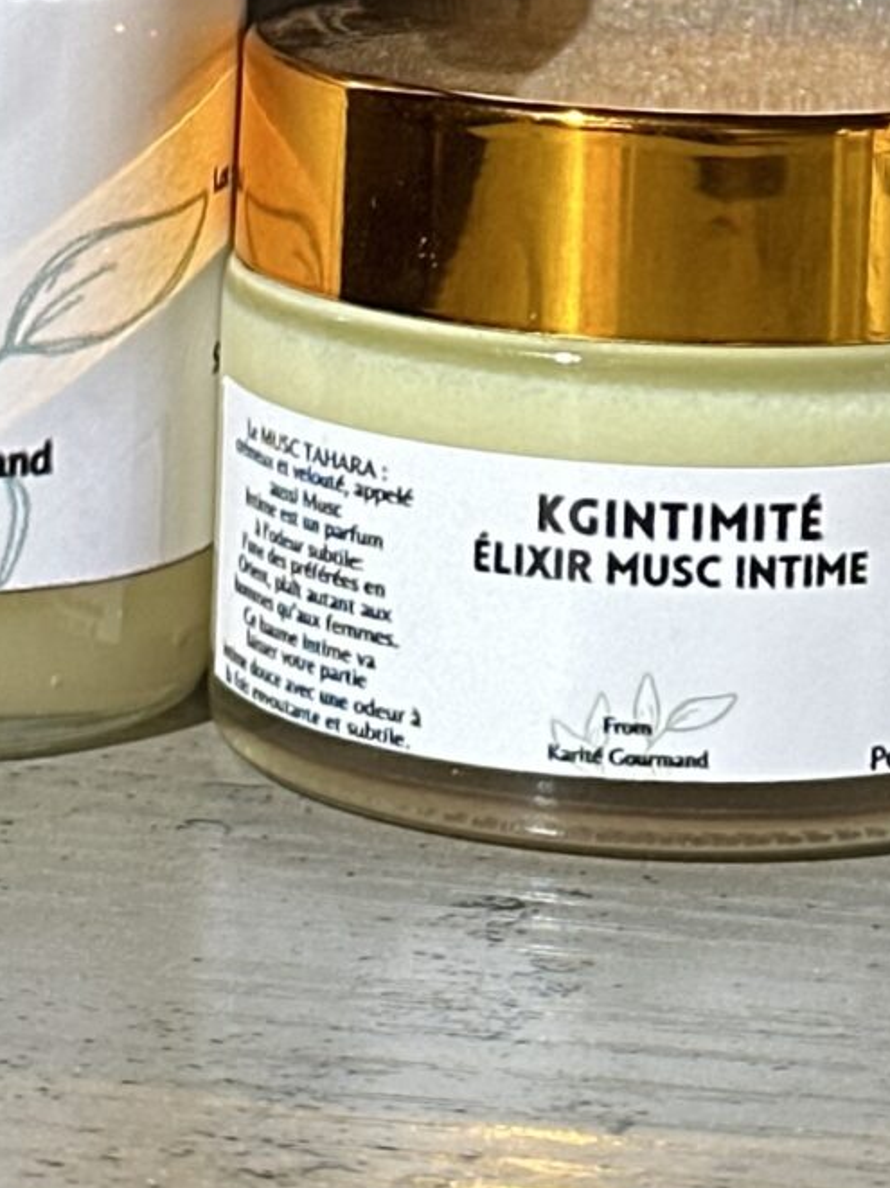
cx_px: 654
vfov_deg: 10.4
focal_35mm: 186
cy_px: -431
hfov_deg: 8.0
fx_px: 6382
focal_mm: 6.86
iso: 50
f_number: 1.78
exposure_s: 1/100
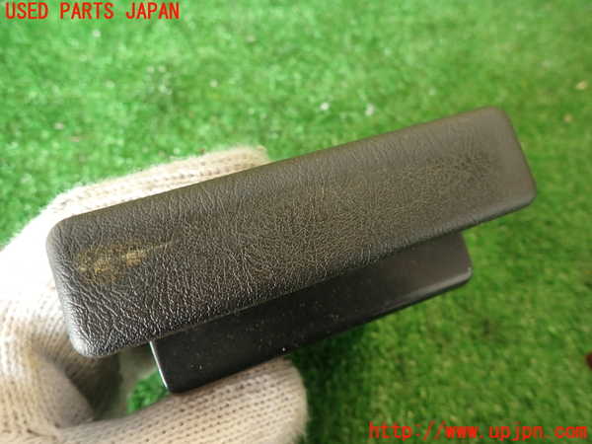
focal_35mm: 25
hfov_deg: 69.4
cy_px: 222
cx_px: 296
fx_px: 428
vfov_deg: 54.9
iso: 200
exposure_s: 1/30
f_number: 2
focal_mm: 4.5
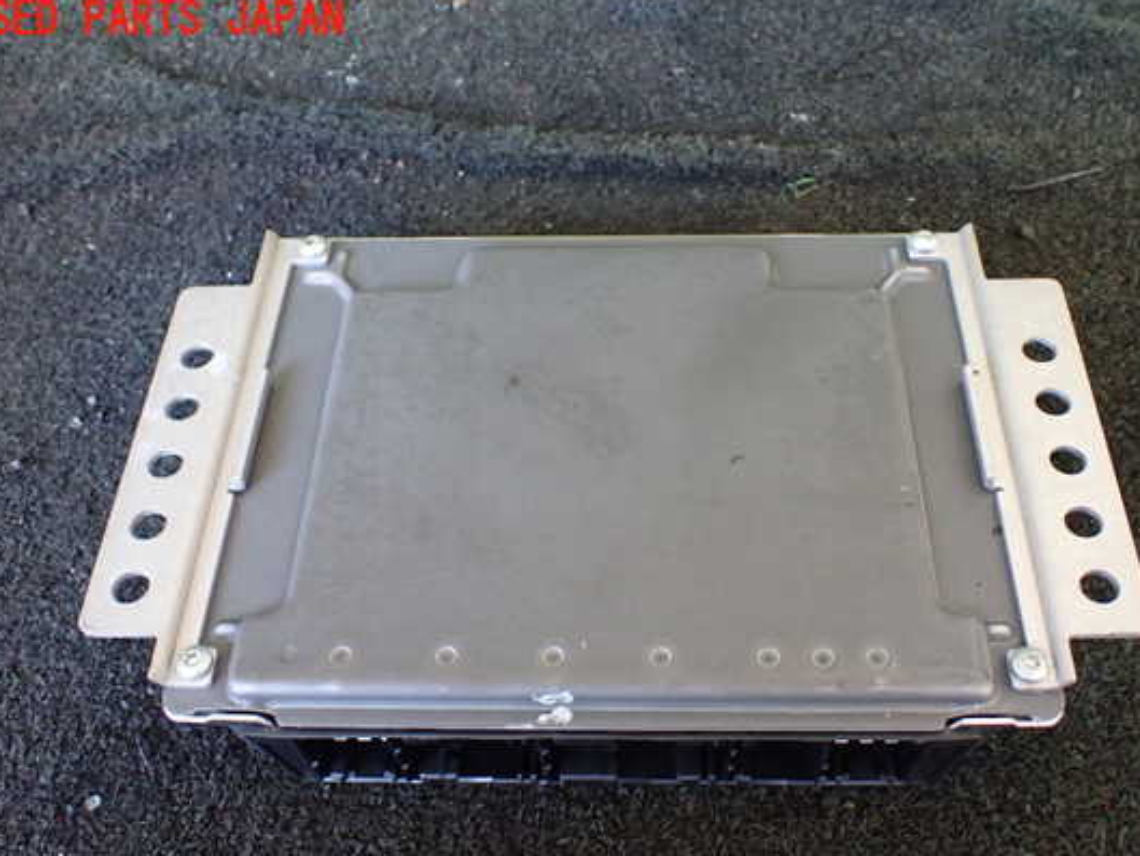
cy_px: 479
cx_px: 599
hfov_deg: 53.9
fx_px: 1120
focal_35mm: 34
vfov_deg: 41.7
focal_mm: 5.4
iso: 800
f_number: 2.3
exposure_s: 1/100
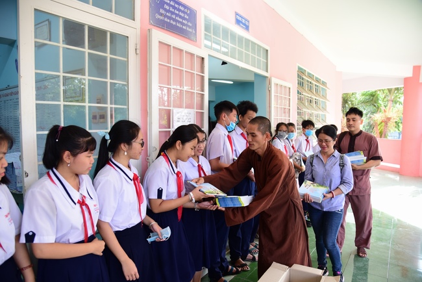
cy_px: 141
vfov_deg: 53.2
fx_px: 281
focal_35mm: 24
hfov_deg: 73.7
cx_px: 211
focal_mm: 24
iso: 320
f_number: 4
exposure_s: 1/100
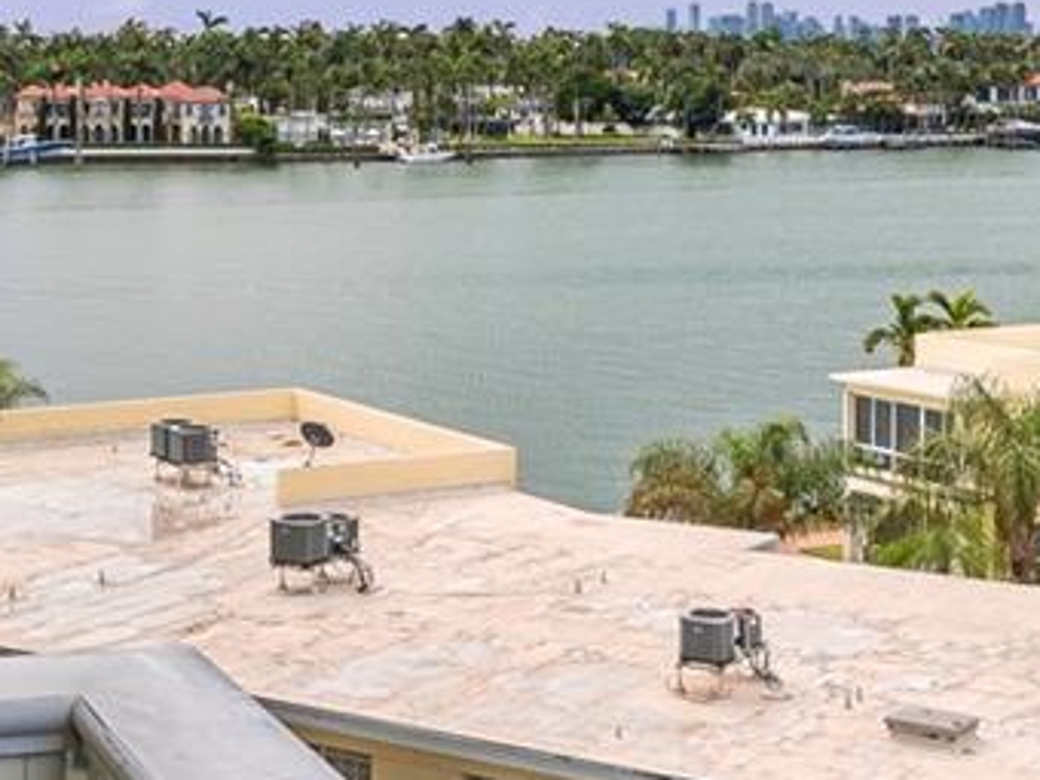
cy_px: 70
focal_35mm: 77
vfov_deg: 18.8
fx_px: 2313
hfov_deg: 25.3
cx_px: 437
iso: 200
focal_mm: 17
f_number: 8
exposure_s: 1/160
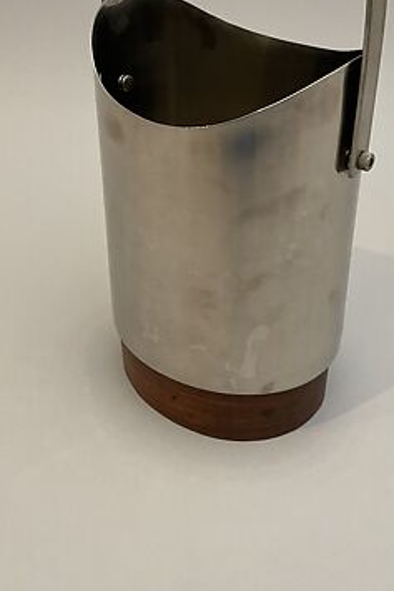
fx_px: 836
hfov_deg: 26.5
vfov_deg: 38.8
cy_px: 270
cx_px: 201
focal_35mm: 51
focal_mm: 3
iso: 160
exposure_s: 1/60
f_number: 1.8
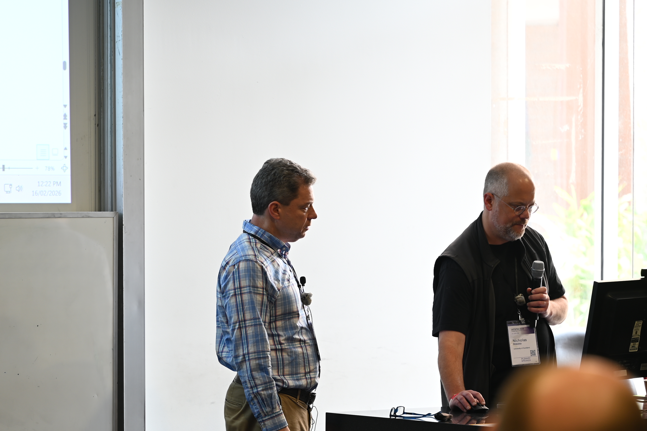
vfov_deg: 7.5
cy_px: 332
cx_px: 202
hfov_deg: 11.2
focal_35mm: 183
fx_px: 3287
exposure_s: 1/13
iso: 100
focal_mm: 105
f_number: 3.2
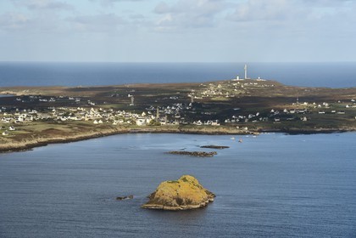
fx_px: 1434
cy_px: 119
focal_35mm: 145
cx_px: 178
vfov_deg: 9.5
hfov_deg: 14.2
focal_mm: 145
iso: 640
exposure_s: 1/1250
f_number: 13
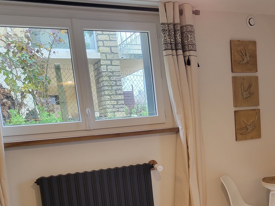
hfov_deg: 40.7
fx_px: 357
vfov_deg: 31.3
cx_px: 211
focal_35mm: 45
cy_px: 166
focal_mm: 5.4
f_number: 1.8
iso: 200
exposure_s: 1/50
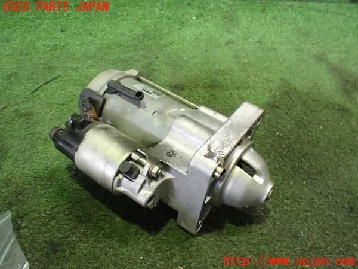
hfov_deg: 60.0
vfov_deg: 46.8
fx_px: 310
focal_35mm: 30
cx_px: 179
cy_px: 134
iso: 800
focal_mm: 5.4
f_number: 2.3
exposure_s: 1/30
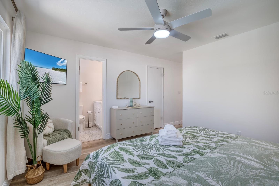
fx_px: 116
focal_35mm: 15
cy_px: 93
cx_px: 140
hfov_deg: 100.4
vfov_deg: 77.3
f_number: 8
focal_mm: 10
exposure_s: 1/6
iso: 100
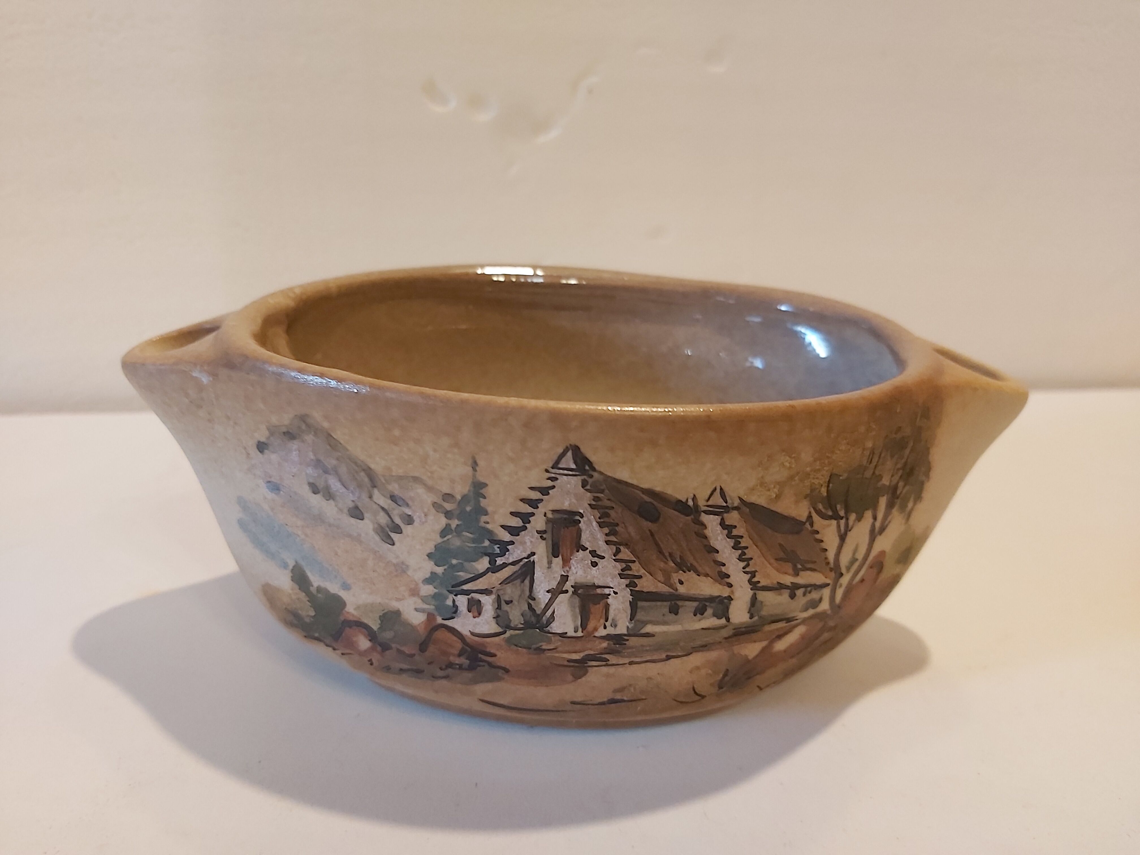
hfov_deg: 67.3
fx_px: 856
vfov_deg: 53.1
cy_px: 428
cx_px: 570
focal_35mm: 26
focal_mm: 3.92
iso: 250
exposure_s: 1/30
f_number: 1.7
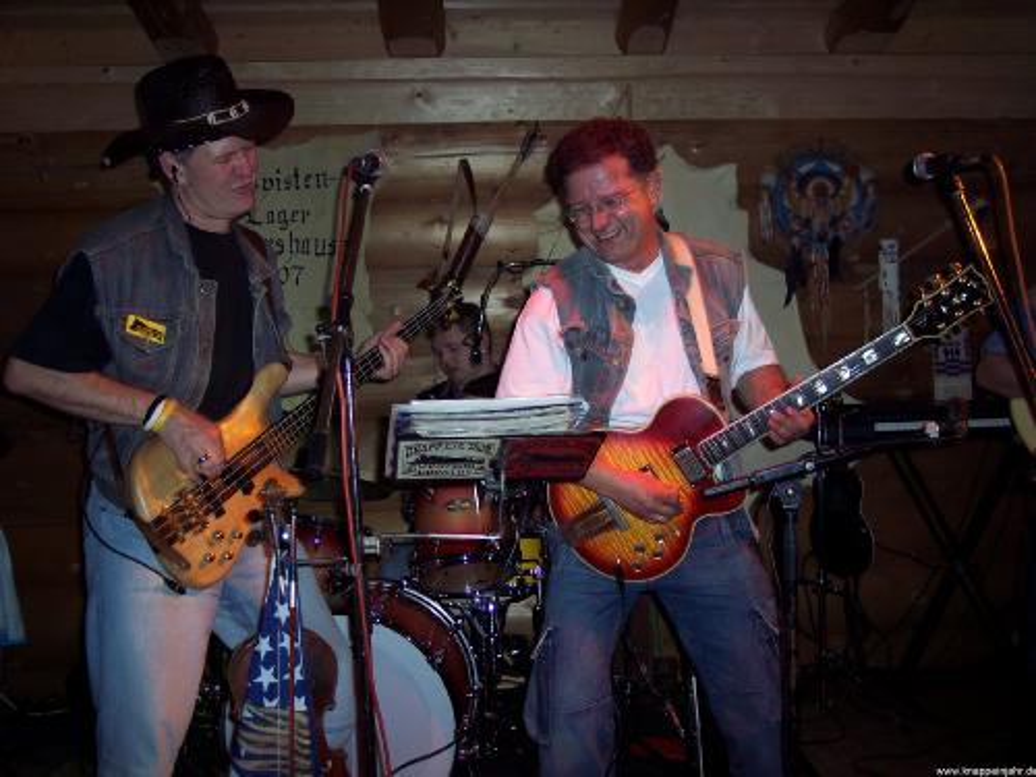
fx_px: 1167
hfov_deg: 47.9
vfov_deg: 36.8
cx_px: 518
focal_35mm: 39
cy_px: 388
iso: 100
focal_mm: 8
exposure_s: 1/60
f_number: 2.8
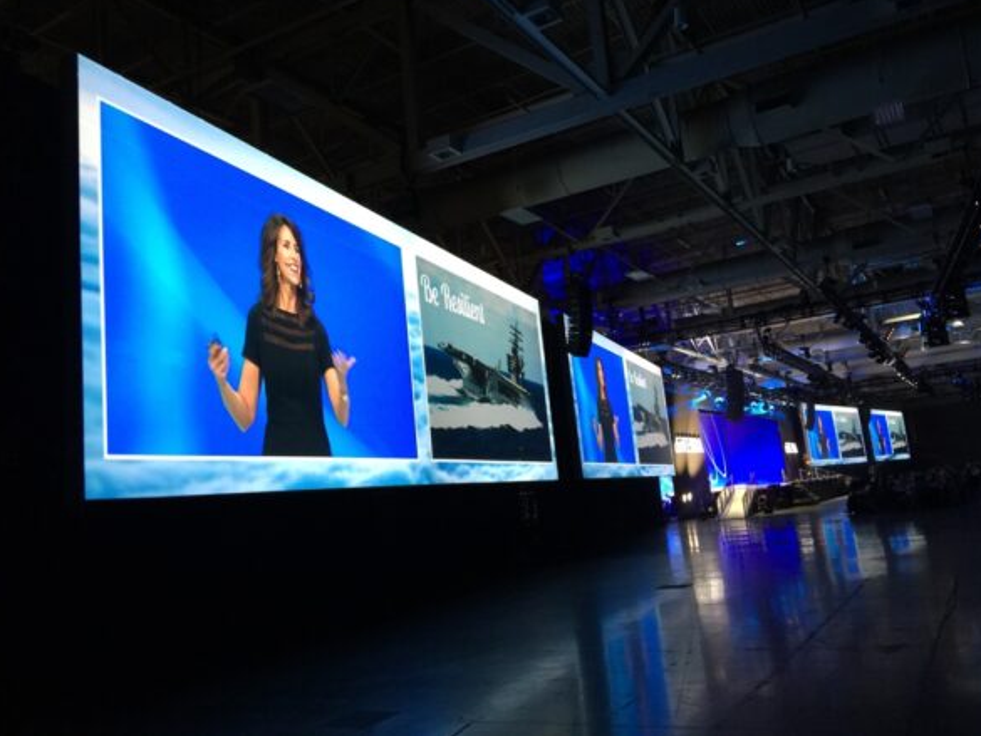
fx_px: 879
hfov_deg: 58.3
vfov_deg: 45.4
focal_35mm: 31
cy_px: 348
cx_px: 504
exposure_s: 1/15
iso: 50
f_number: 2.2
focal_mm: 4.15
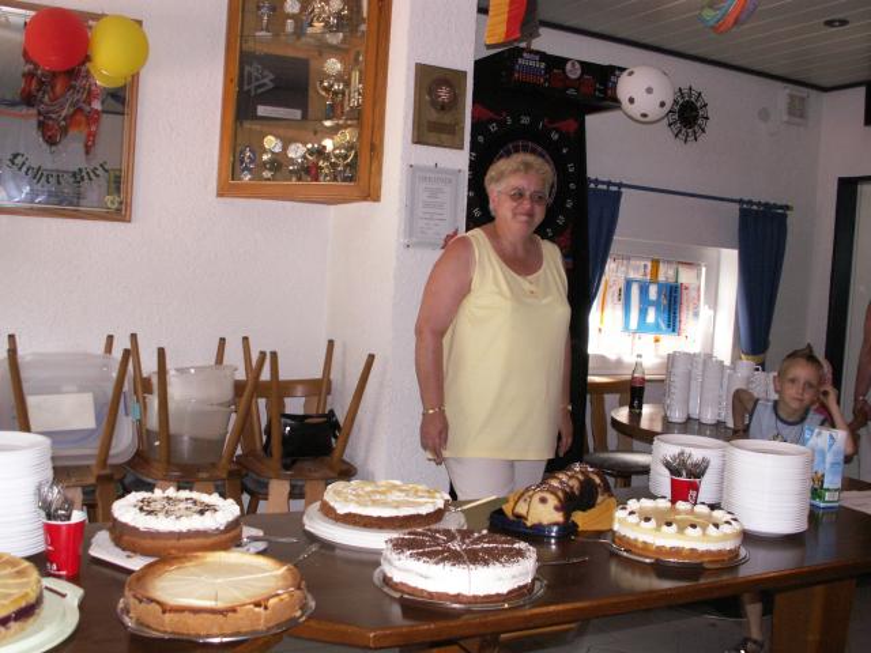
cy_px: 326
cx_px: 436
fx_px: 881
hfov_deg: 52.6
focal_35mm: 35
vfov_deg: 40.7
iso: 160
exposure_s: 1/40
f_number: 2.8
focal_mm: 5.86
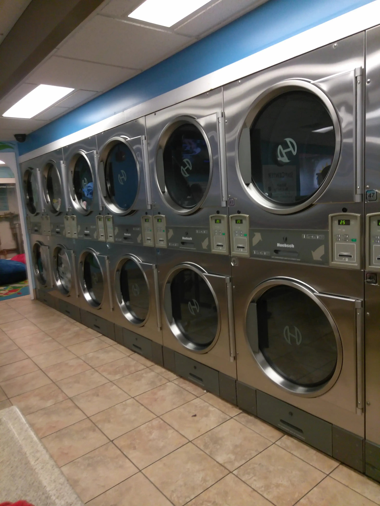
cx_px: 190
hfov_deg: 66.0
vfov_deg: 81.7
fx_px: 293
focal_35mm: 20
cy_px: 253
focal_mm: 3.46
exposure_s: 1/30
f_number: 2.2
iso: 290
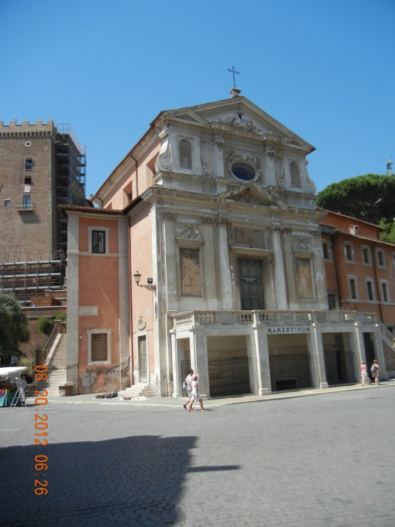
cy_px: 264
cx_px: 198
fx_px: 456
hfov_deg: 46.8
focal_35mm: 30
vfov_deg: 60.0
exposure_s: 1/359
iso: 160
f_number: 7
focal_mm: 5.4
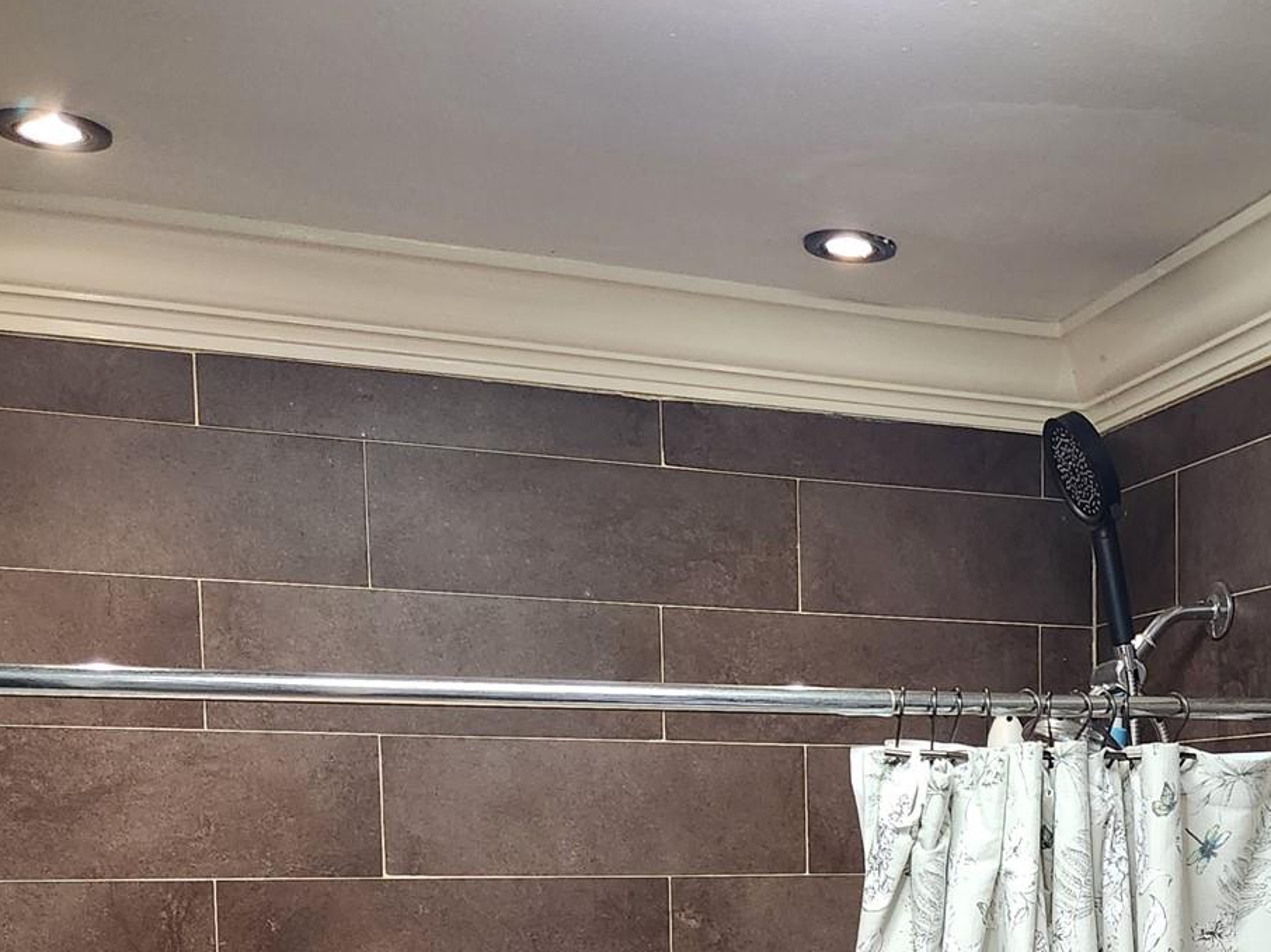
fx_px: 1909
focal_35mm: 52
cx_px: 1160
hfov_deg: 34.6
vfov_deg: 25.9
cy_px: 1042
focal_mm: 5.4
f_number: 1.8
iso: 800
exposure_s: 1/60
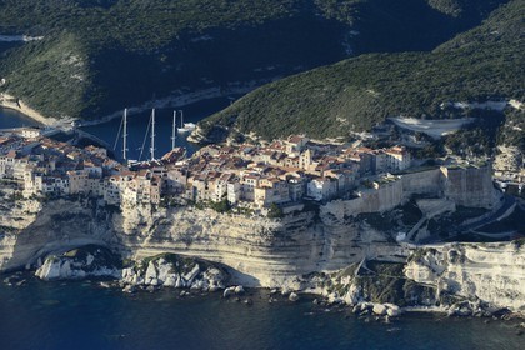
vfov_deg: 9.8
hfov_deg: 14.7
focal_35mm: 140
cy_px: 175
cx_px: 262
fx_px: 2042
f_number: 7.1
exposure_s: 1/1000
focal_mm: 140
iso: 400
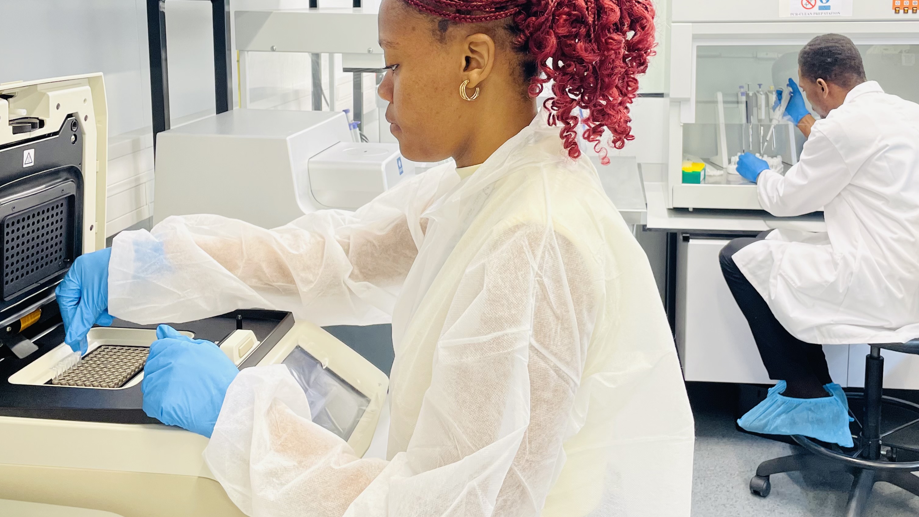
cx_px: 493
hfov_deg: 52.7
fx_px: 926
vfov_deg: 30.9
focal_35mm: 38
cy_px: 159
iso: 100
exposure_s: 1/100
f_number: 1.6
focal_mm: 4.2
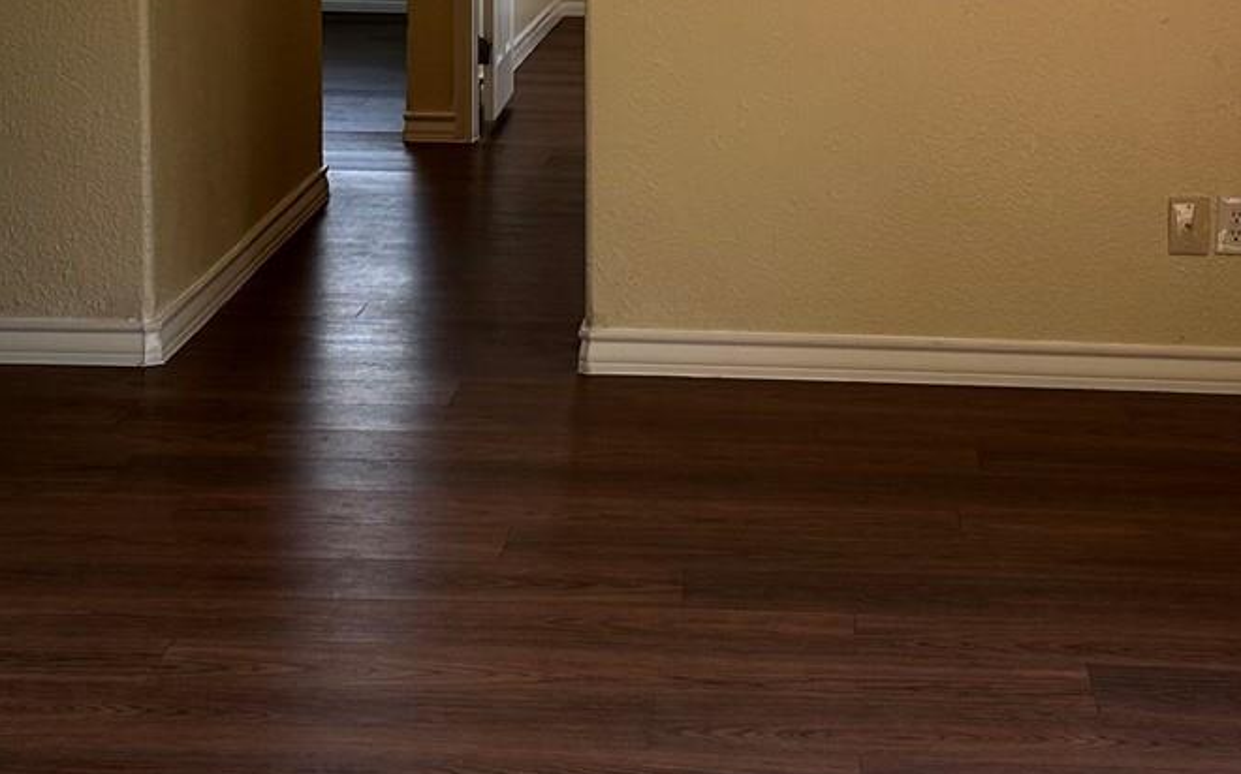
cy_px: 15
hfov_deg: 26.2
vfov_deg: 16.2
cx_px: 658
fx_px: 2671
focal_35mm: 79
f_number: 1.78
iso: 80
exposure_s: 1/121
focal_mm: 6.86
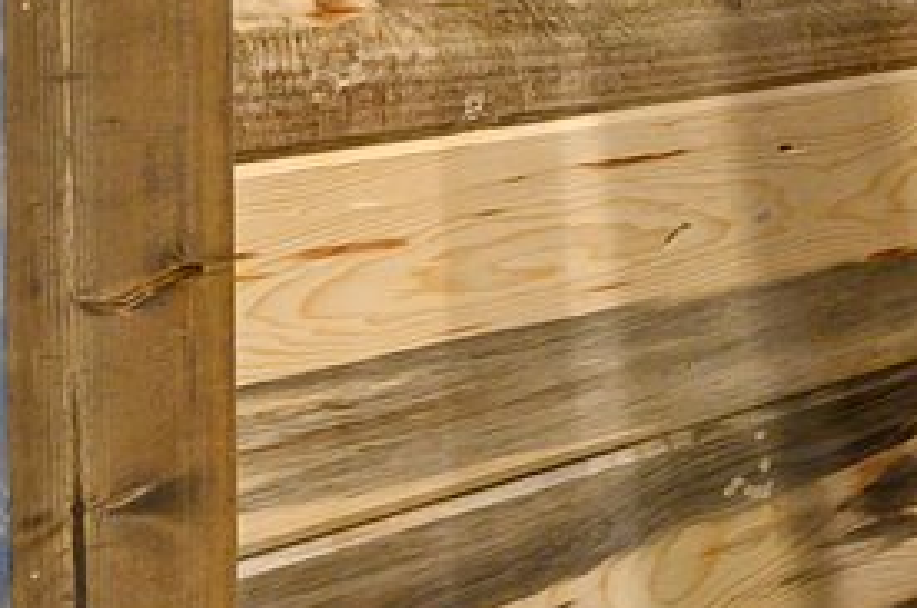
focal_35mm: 104
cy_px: -219
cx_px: 2990
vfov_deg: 12.6
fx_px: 2644
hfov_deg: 10.4
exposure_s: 1/2
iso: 200
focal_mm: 14
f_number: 9
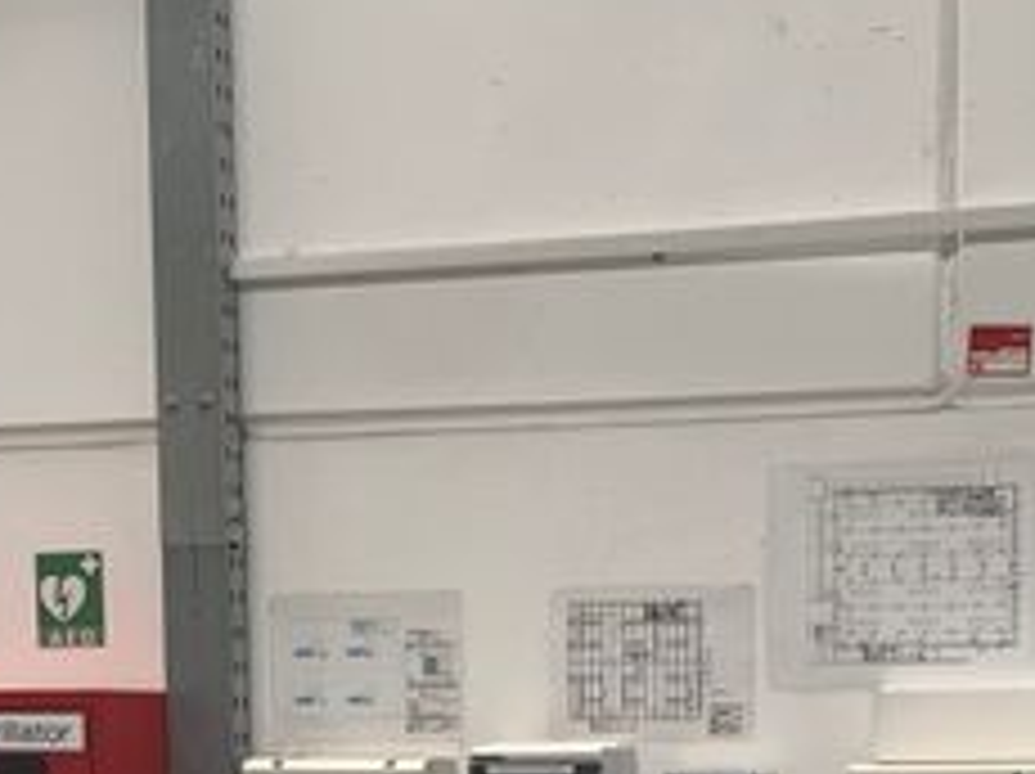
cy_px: 936
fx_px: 2569
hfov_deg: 22.7
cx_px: 706
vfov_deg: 16.4
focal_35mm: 86
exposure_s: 1/121
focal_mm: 4.25
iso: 100
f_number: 1.8
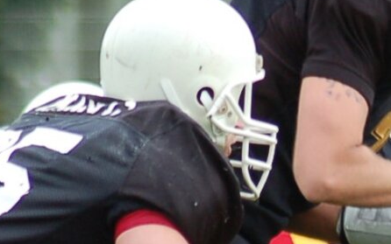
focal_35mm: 1130
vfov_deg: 1.2
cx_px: 481
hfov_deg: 1.9
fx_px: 12044
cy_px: 226
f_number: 4.5
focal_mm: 150
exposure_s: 1/500
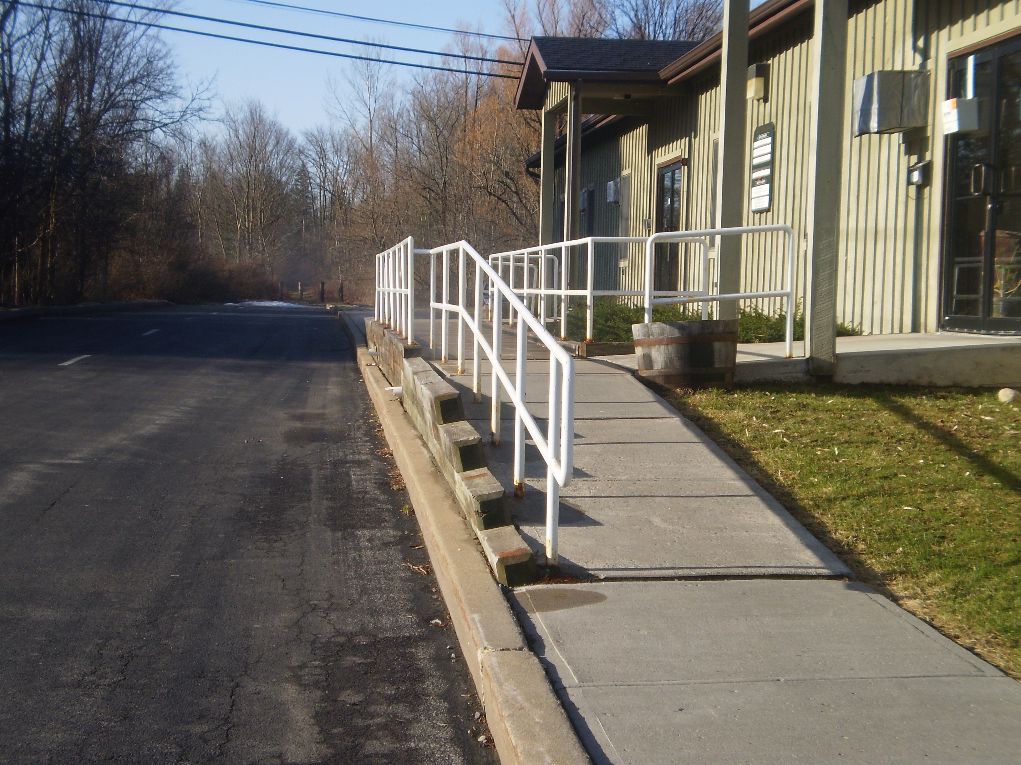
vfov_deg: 22.9
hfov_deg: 30.3
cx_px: 510
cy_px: 382
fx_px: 1888
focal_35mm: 64
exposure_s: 1/500
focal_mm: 11.3
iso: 64
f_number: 4.4
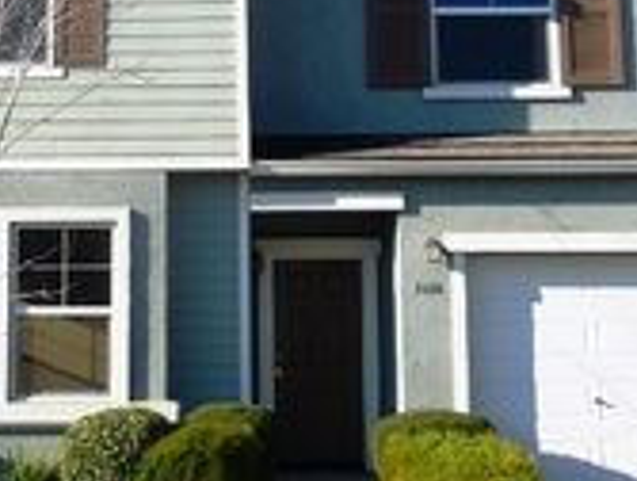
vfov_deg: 25.3
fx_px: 1070
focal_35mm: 58
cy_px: 191
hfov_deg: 33.0
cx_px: 229
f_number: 3.3
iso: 100
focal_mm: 4.7
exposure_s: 1/800
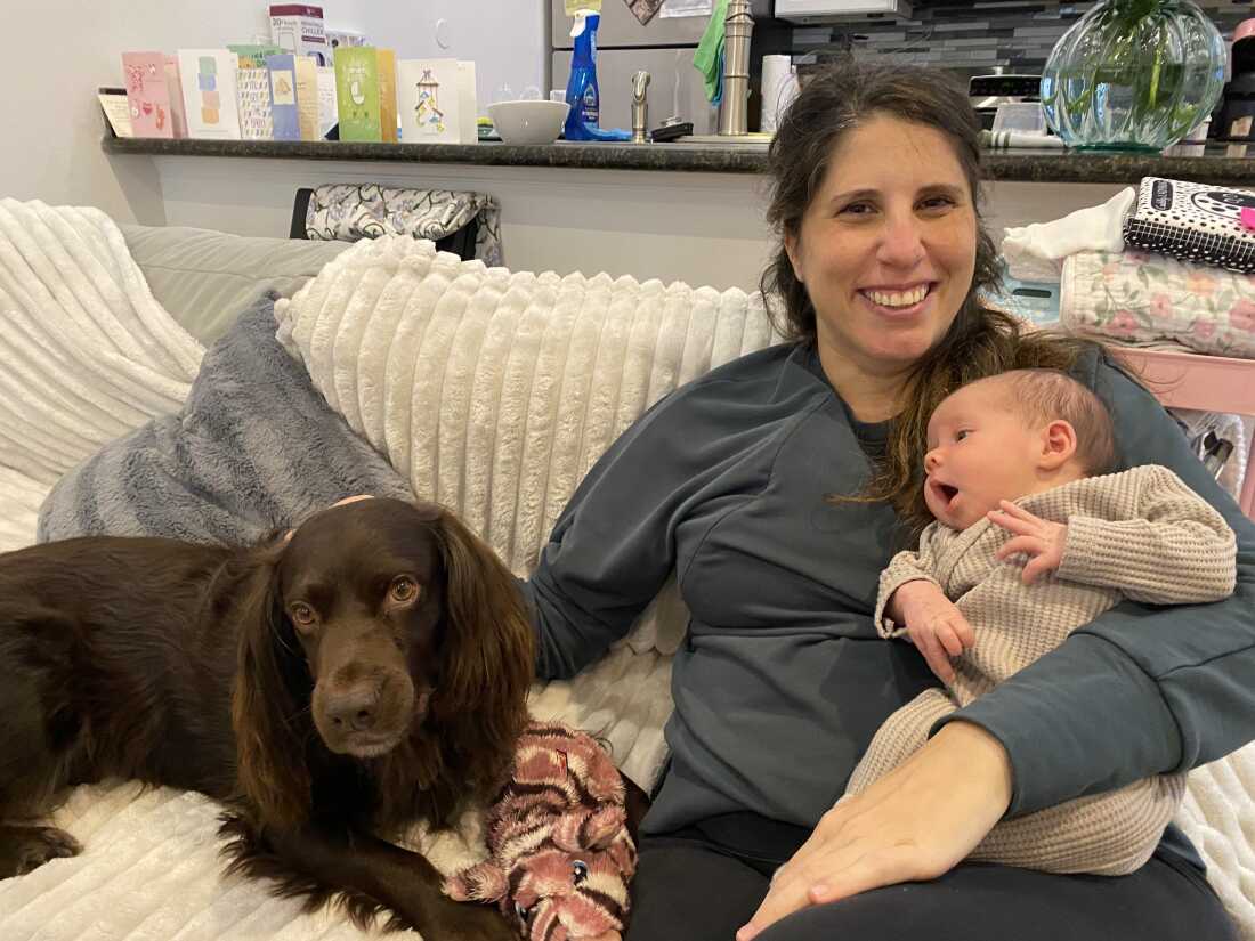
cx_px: 628
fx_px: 943
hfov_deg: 67.3
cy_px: 470
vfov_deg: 53.1
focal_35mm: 26
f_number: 1.8
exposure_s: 1/60
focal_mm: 4.25
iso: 500
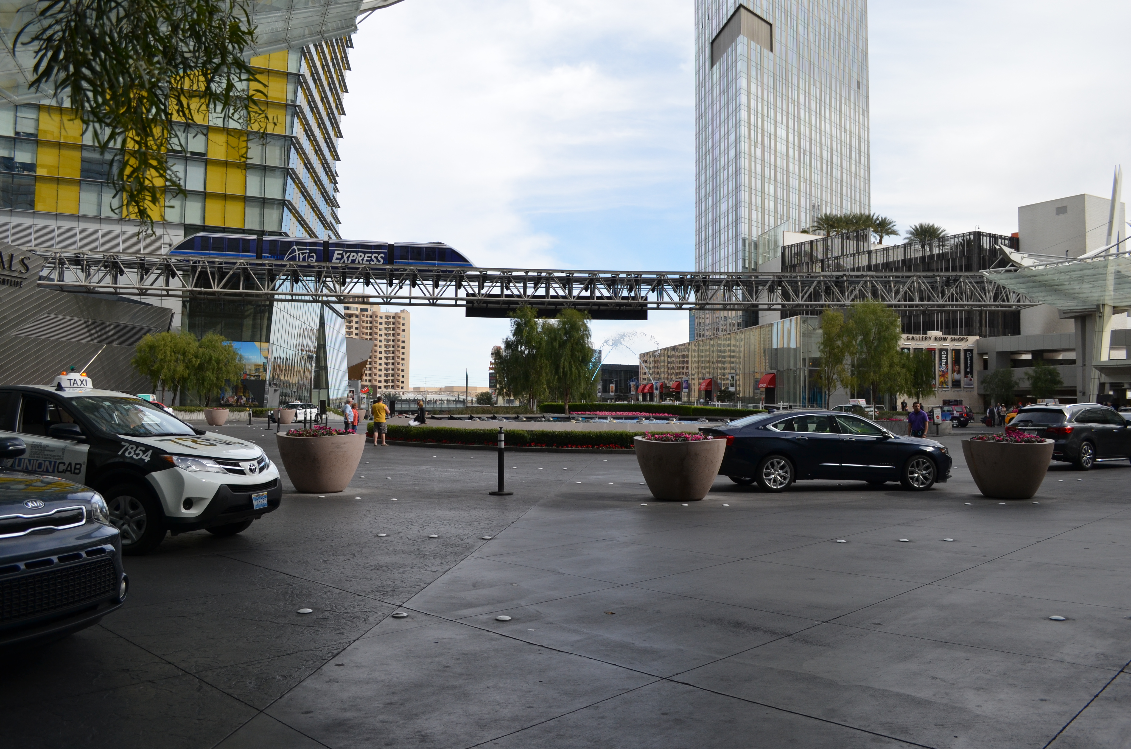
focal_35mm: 27
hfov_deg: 67.5
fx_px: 846
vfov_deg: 47.7
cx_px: 566
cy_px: 374
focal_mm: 18
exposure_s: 1/1600
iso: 400
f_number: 5.6
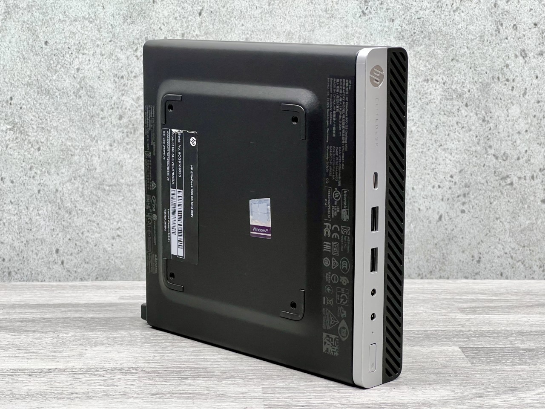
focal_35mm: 77
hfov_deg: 25.3
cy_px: 204
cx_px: 272
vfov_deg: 19.1
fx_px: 1212
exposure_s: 1/50
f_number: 2.8
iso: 200
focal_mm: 9
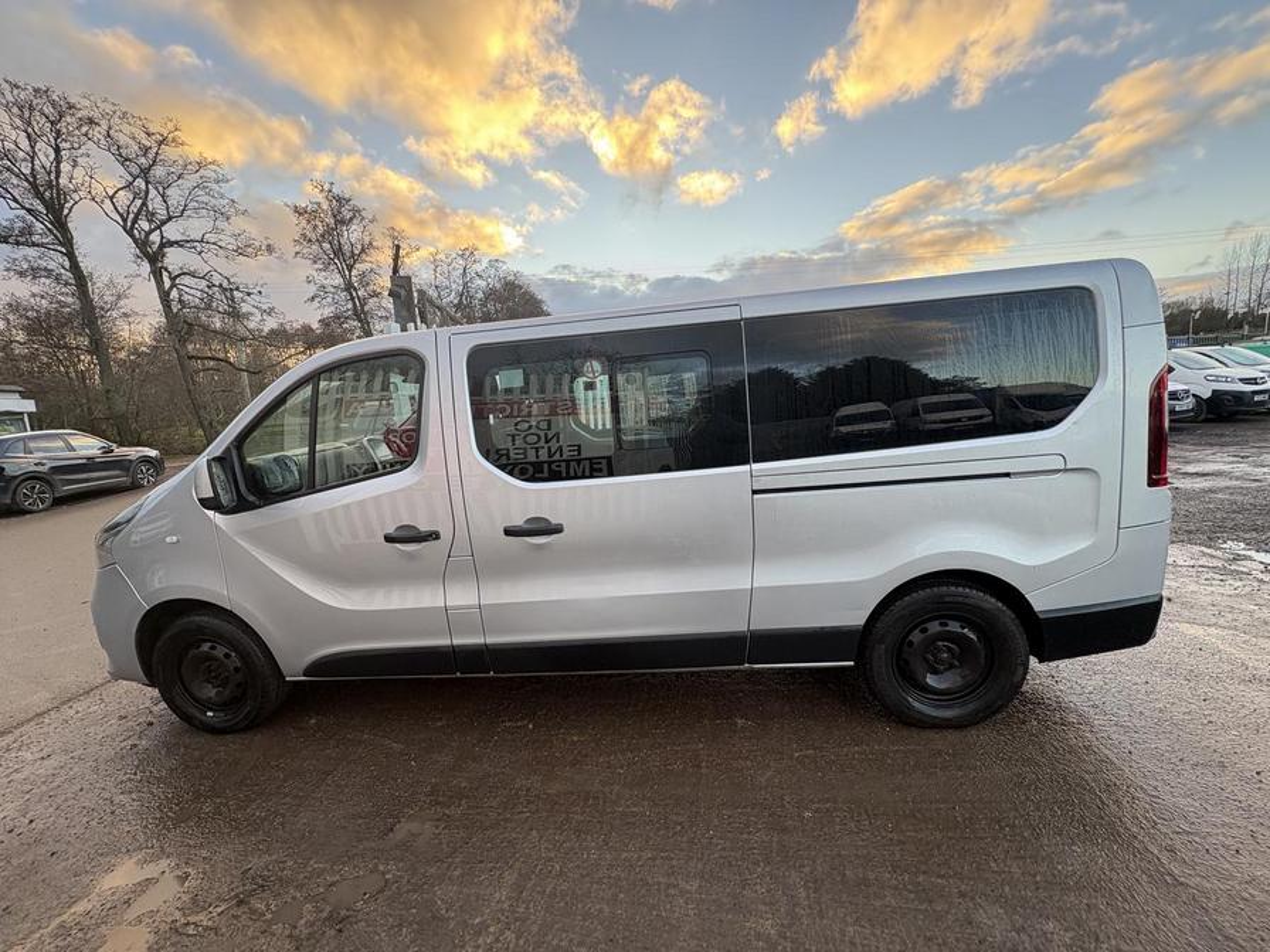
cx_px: 635
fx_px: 514
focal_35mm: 14
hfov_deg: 102.1
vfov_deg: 85.7
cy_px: 476
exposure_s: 1/99
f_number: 2.2
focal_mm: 2.22
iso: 64
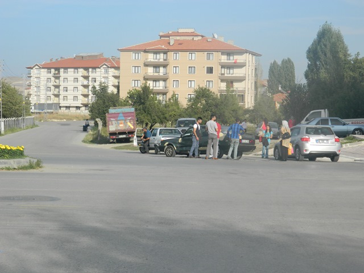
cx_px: 182
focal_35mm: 103
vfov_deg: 14.4
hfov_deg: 19.1
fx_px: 1083
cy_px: 136
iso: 110
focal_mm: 18.6
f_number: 4.5
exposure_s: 1/640
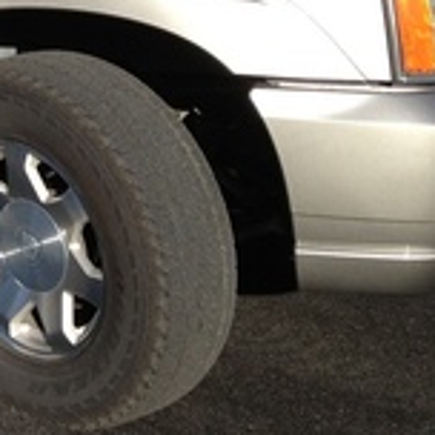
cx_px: -263
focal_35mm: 130
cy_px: -49
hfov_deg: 12.6
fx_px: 1848
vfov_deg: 13.2
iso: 50
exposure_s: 1/1126
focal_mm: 4.28
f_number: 2.4
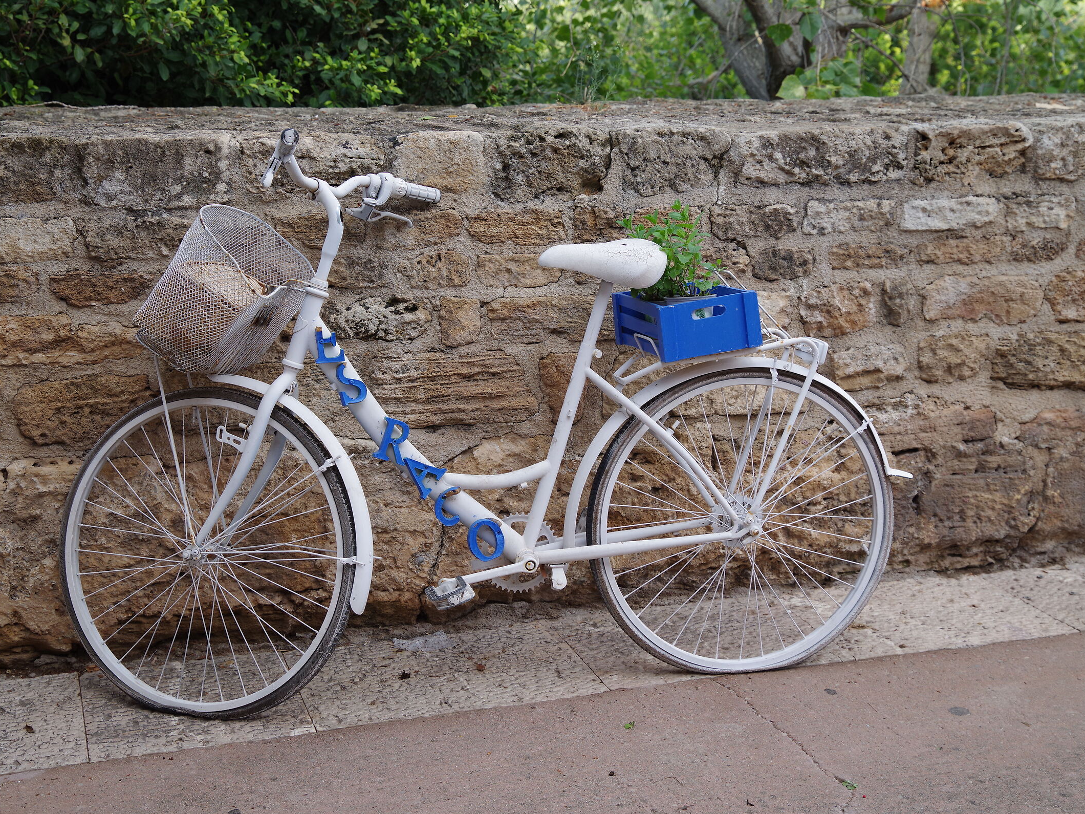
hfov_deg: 38.9
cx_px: 501
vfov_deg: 29.7
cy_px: 406
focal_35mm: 49
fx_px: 1536
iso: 200
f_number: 6.3
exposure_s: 1/80
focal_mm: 45
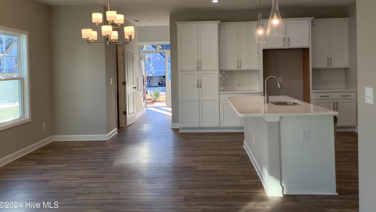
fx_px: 339
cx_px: 187
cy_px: 76
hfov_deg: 58.0
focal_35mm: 34
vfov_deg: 34.4
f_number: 2.4
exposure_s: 1/120
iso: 50
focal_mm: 3.3
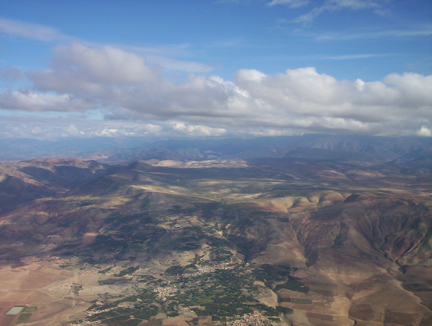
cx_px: 216
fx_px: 475
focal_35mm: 38
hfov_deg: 48.9
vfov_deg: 37.9
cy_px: 163
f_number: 4.5
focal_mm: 4.99
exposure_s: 1/837
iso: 100
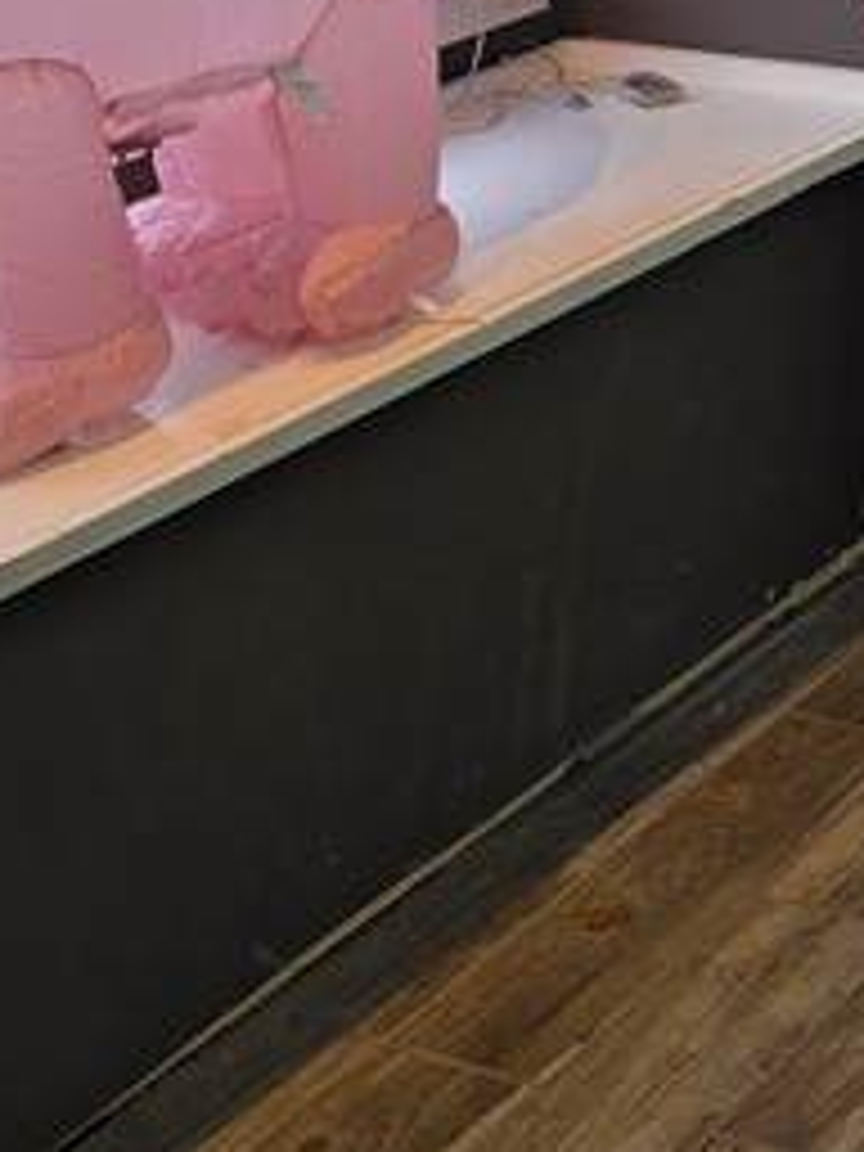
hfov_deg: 15.0
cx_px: 1242
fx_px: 3062
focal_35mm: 92
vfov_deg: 20.5
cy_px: -32
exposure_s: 1/120
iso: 16
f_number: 1.7
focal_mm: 6.3
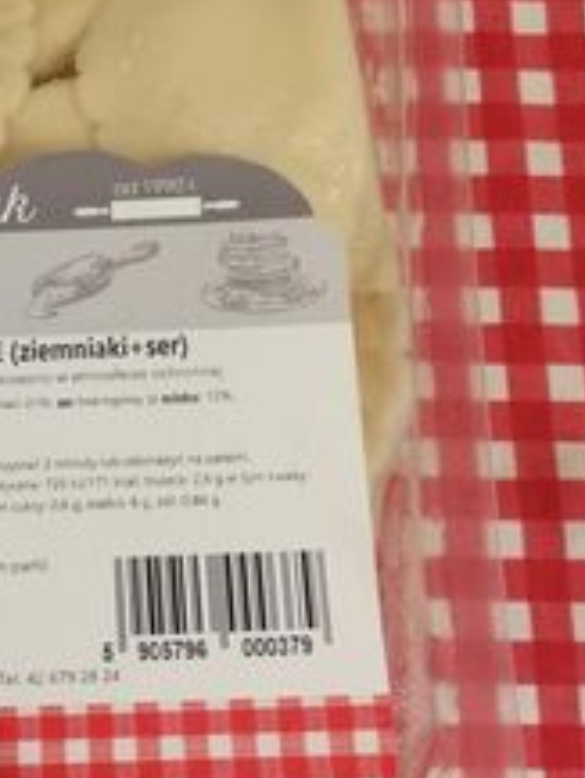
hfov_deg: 26.4
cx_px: 29
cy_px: 326
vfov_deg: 36.1
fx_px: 1193
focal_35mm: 53
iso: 160
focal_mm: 3.95
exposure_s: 1/33.3
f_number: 2.2
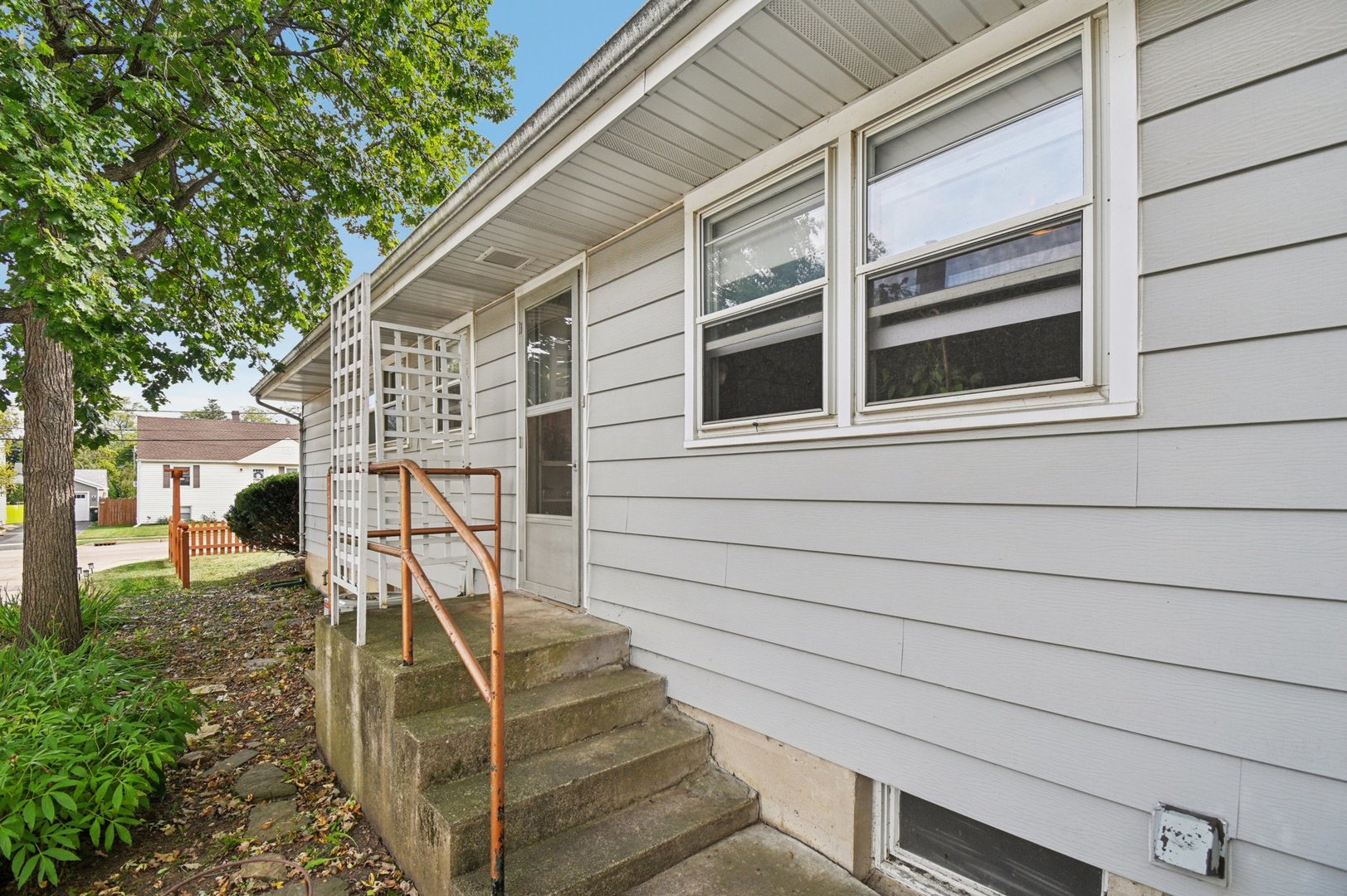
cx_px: 674
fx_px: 561
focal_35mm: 15
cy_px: 448
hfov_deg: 100.4
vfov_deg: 77.3
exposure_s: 1/80
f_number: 8
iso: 100
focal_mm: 10
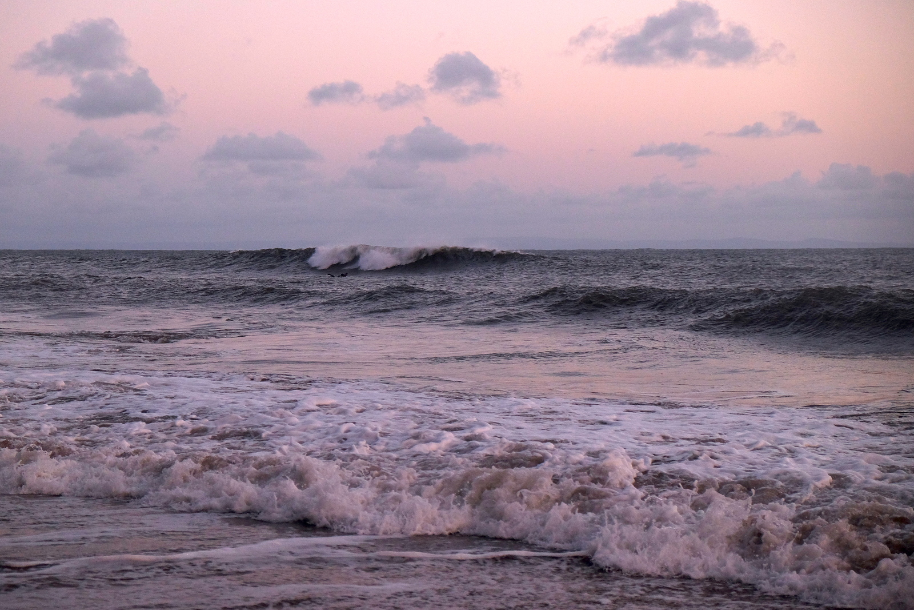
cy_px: 305
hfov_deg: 24.5
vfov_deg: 16.5
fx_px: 2107
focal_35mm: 83
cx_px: 457
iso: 800
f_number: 4
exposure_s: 1/250
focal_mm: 55
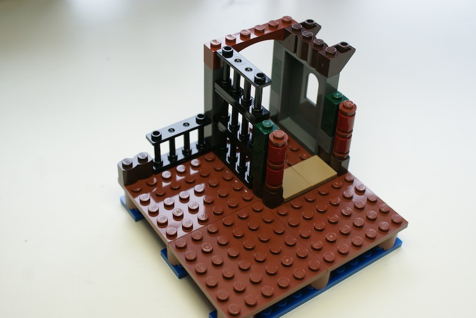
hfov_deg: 41.9
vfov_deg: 28.7
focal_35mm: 47
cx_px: 242
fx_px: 622
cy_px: 164
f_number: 5
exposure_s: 1/50
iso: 400
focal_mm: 30
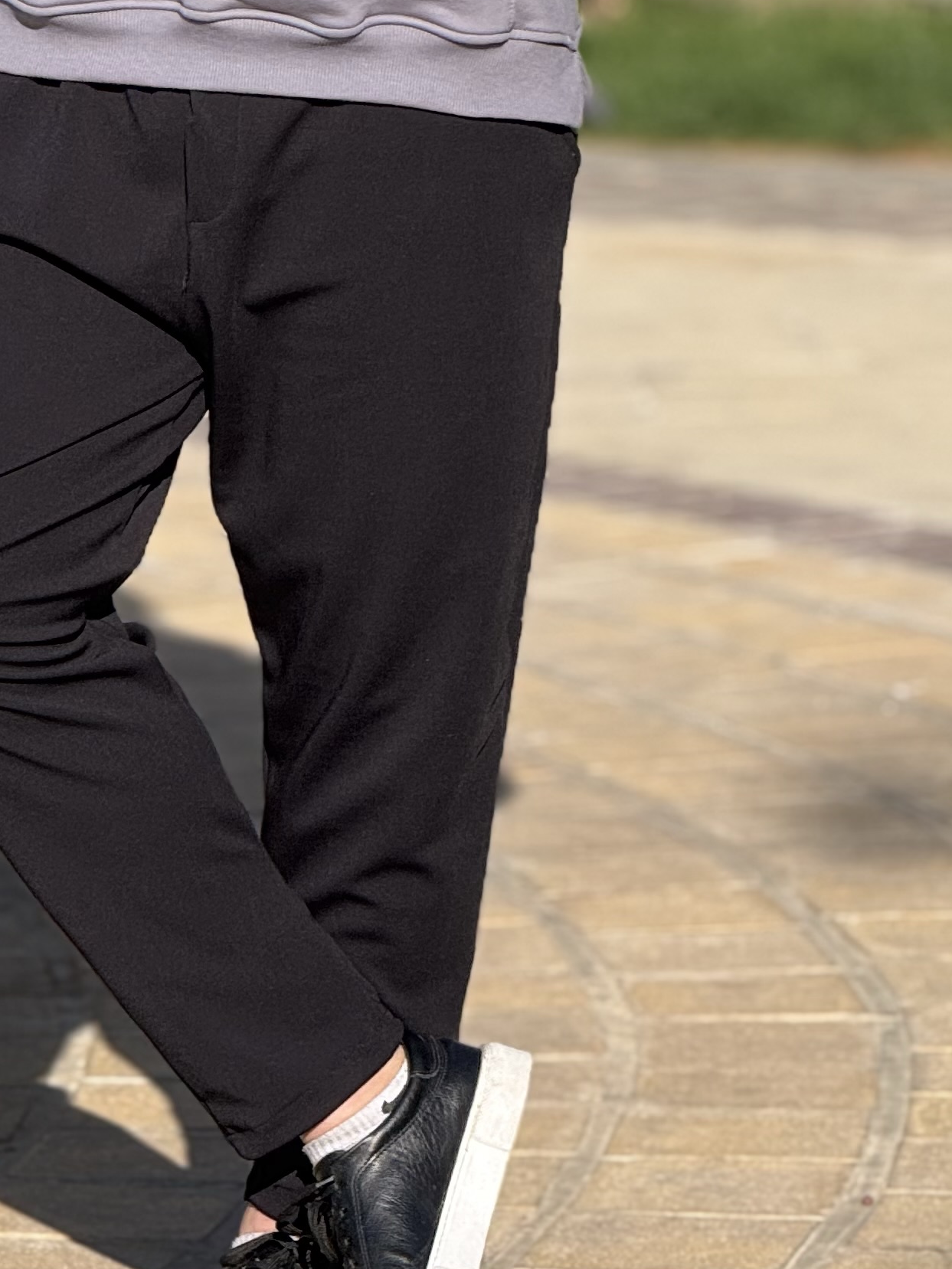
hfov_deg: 5.1
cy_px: 62
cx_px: 226
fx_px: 10706
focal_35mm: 292
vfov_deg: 6.8
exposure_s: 1/1513
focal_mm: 15.66
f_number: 2.8
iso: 50
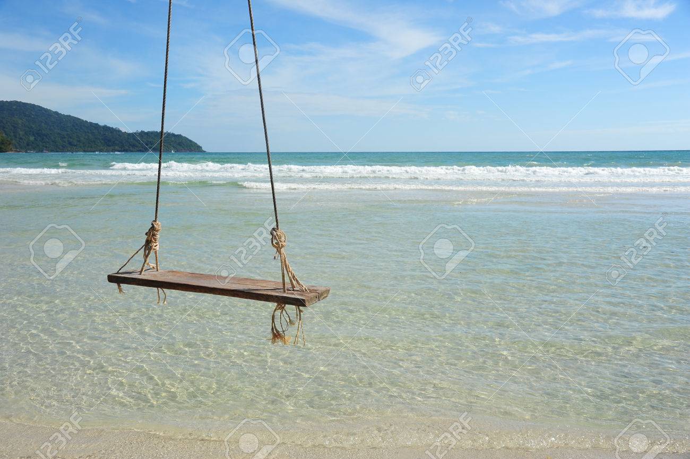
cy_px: 230
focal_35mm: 31
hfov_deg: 60.3
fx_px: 594
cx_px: 345
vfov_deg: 42.3
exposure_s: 1/400
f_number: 9
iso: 160
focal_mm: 31
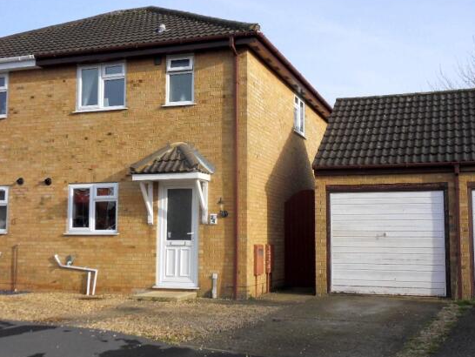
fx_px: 659
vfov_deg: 30.3
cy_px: 177
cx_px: 239
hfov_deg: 39.6
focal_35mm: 48
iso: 80
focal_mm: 7.9
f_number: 4.2
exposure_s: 1/500
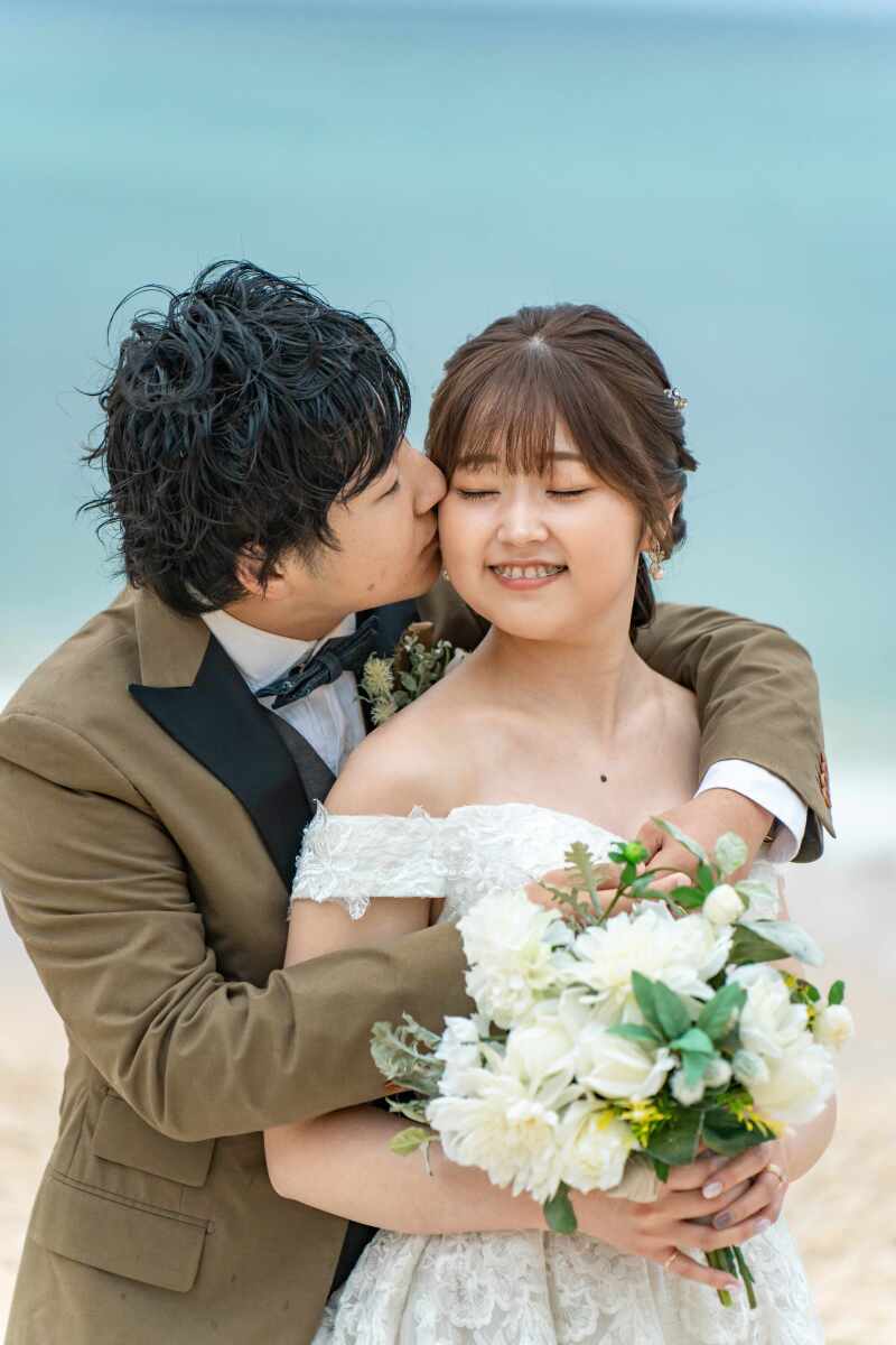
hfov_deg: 9.1
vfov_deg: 13.7
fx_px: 5600
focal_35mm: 150
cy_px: 672
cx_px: 448
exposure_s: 1/800
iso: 500
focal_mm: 150
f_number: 2.8
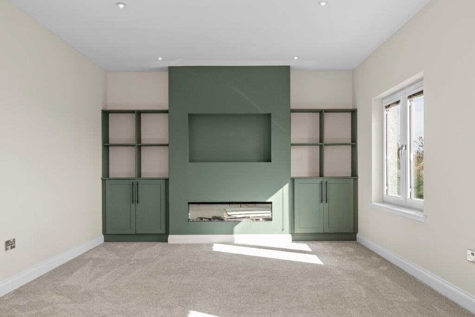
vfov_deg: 43.6
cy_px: 158
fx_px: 396
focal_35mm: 30
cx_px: 238
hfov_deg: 61.9
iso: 125
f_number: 8
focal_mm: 20
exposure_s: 1/30
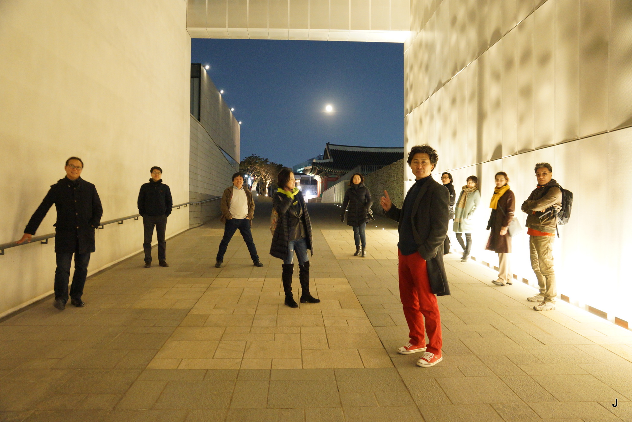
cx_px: 316
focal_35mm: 30
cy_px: 211
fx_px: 527
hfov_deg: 61.9
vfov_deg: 43.6
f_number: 3.5
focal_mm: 20
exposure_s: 1/5
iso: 1600
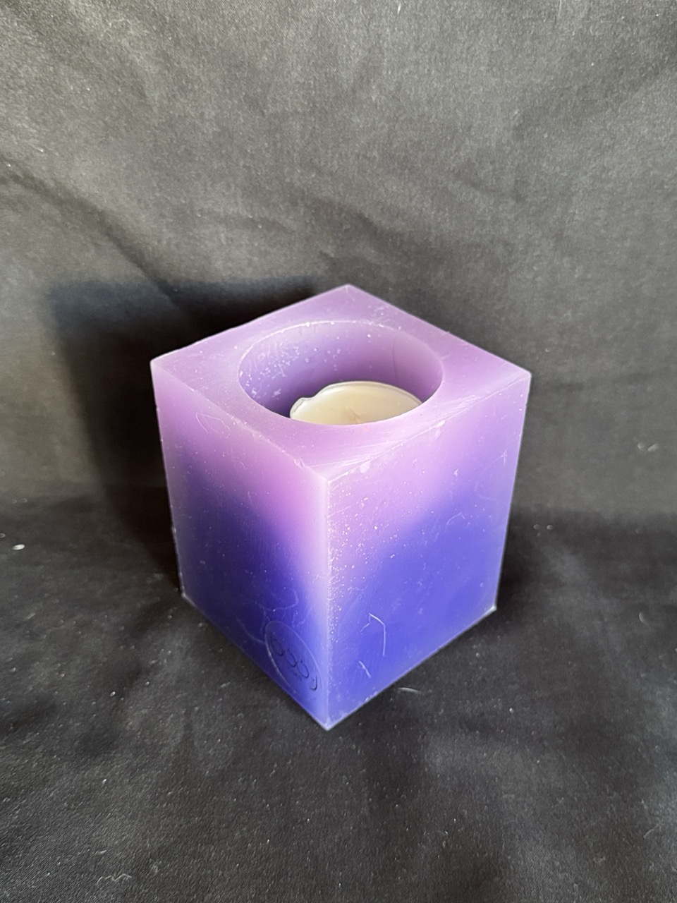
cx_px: 338
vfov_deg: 71.6
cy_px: 452
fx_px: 626
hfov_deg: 56.8
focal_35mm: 24
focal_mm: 6.76
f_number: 1.78
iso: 800
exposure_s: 1/44
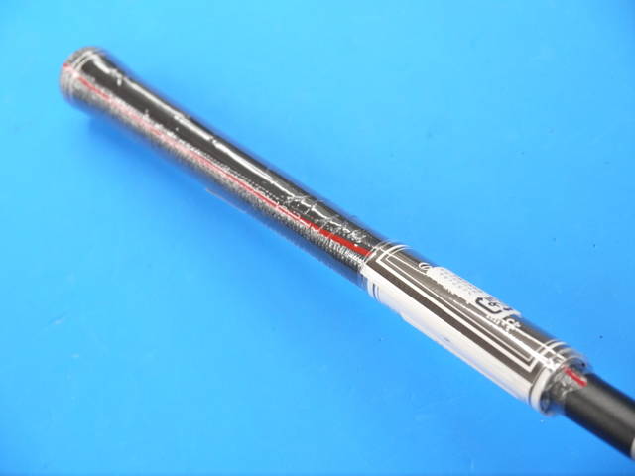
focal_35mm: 84
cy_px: 238
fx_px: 1541
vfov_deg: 17.6
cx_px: 318
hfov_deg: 23.3
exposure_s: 1/100
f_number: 5.6
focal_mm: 42
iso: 800
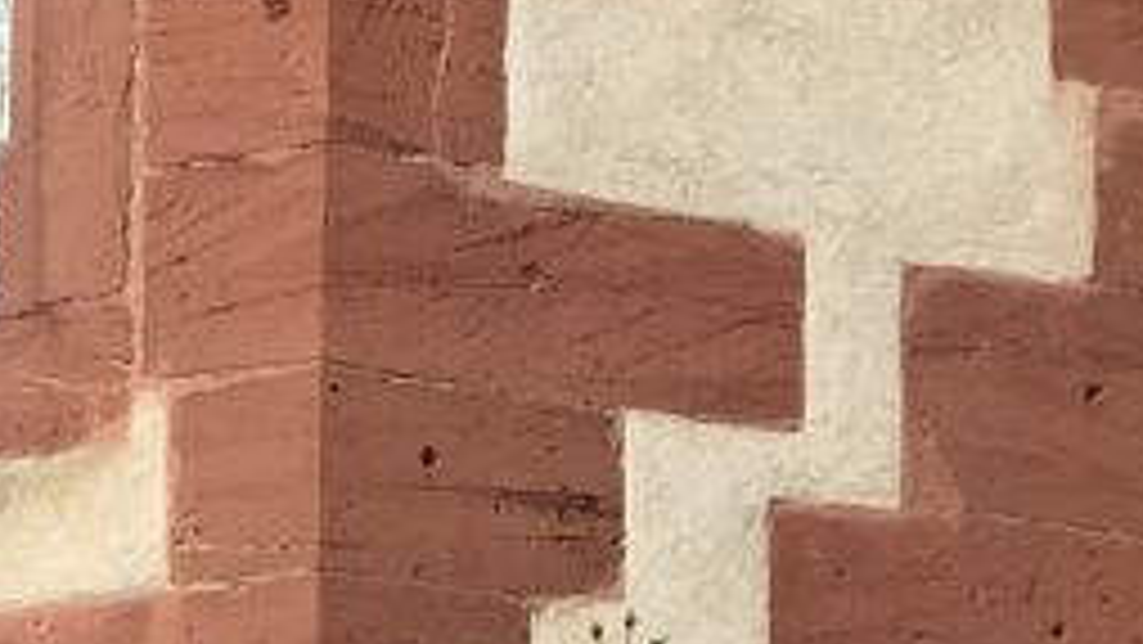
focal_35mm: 149
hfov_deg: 13.9
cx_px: -302
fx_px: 4517
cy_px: 1855
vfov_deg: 7.3
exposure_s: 1/340
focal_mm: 4.15
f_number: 2.2
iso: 25
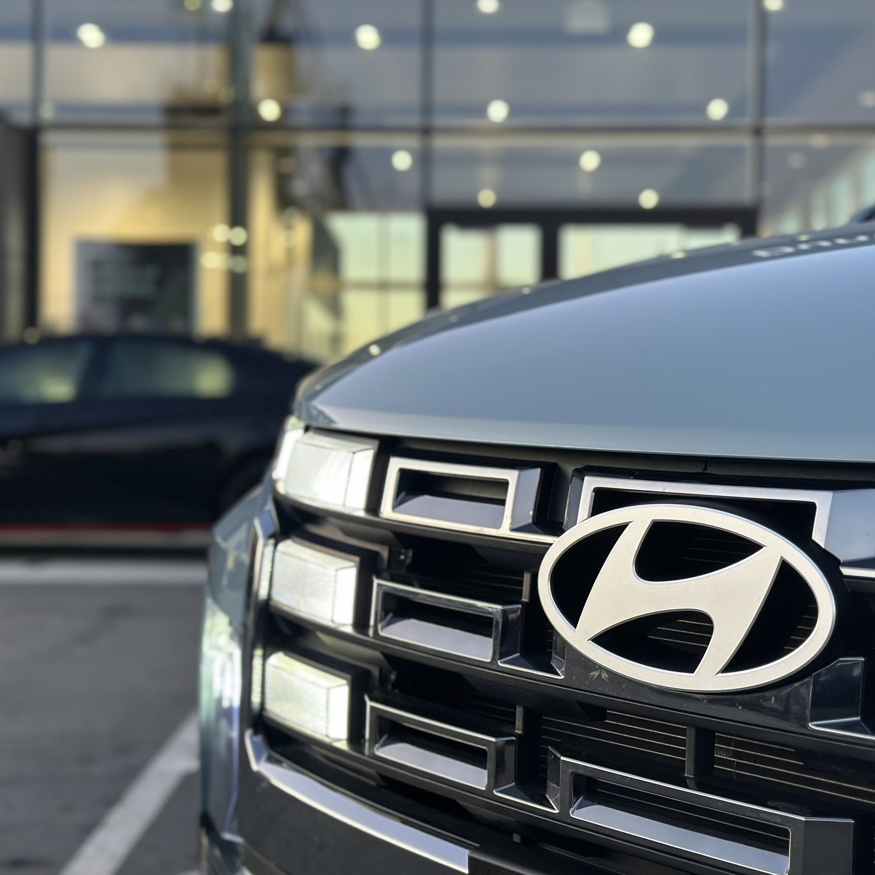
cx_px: 406
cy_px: 436
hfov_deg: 30.0
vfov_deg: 30.0
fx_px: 1630
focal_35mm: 57
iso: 160
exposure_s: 1/60
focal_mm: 6.86
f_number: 1.78
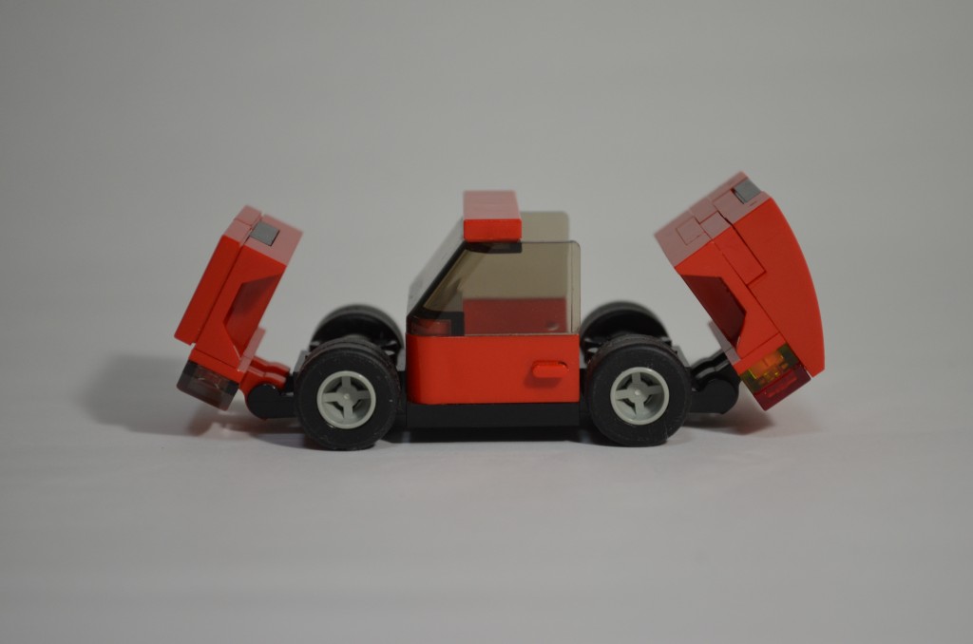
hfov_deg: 24.7
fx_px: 2225
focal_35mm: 82
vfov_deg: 16.5
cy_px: 322
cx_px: 486
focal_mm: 55
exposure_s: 1/60
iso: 560
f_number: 5.6
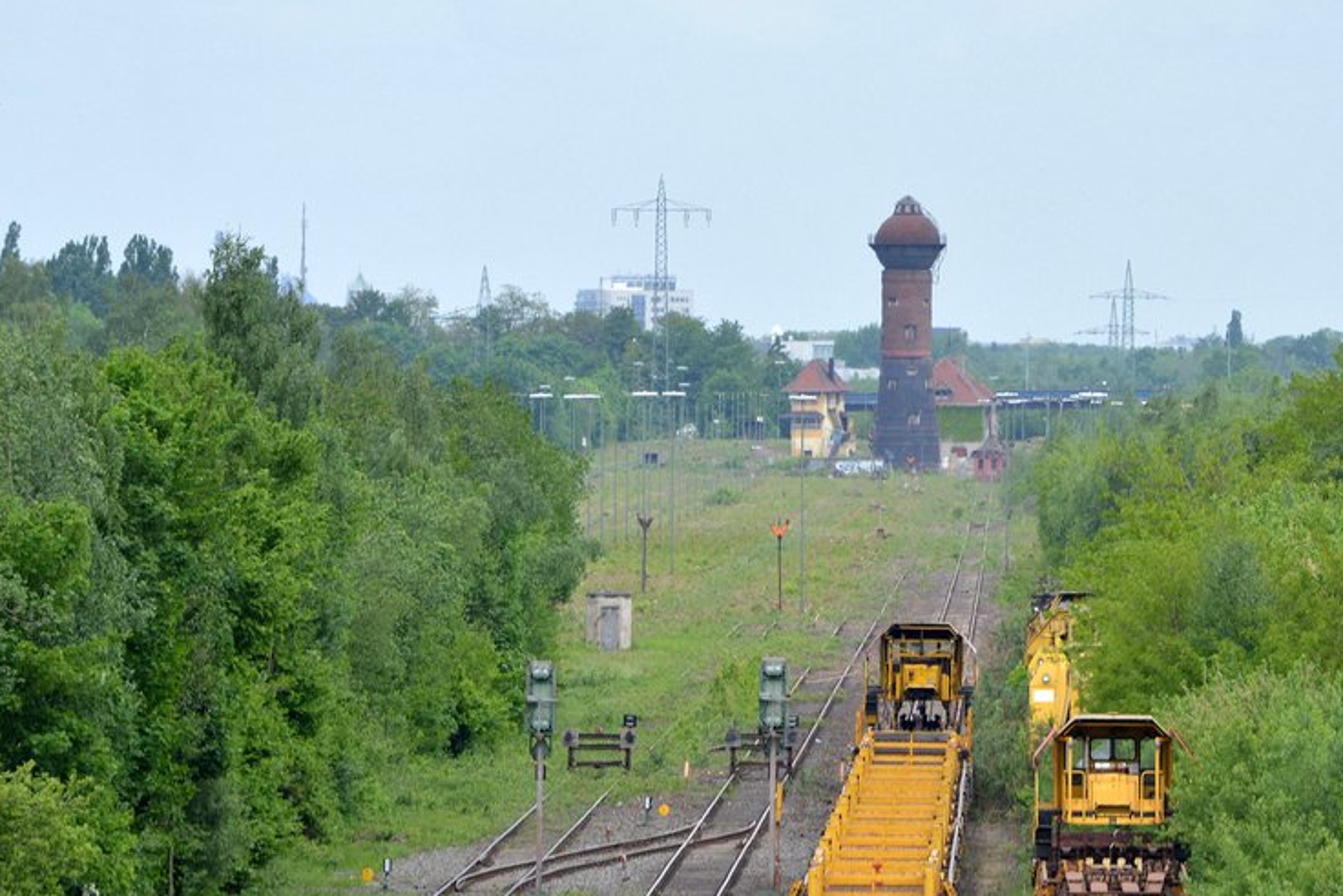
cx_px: 991
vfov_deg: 2.8
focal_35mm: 489
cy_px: 332
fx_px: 18245
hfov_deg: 4.2
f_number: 7.1
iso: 250
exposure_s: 1/400
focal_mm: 200
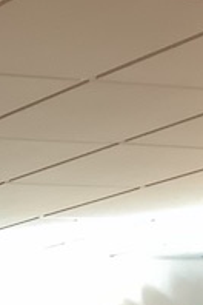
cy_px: 561
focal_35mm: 163
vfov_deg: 11.6
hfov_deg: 7.9
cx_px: -266
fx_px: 1379
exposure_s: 1/60
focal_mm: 3.3
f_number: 2.4
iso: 250
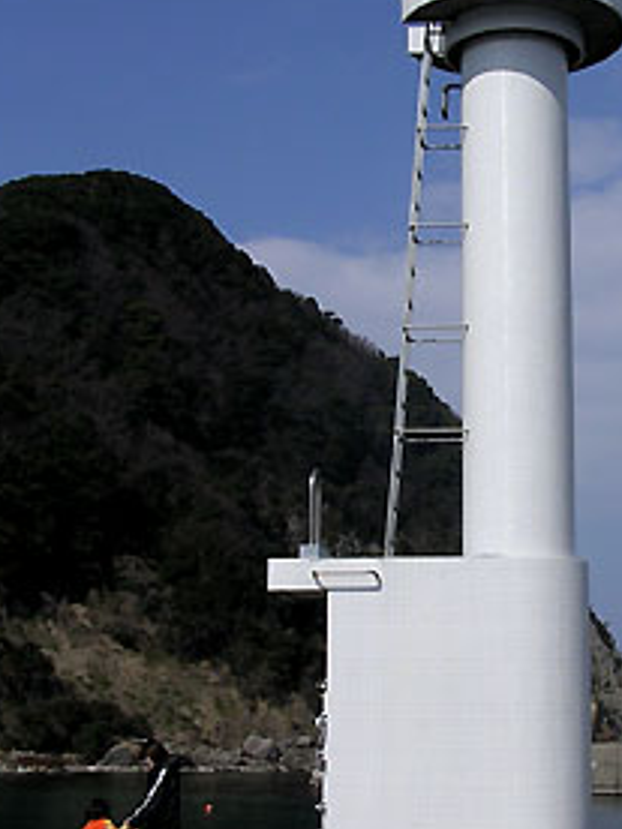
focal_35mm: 66
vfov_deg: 29.4
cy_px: 411
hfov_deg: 22.0
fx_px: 1581
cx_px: 496
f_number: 5.6
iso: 100
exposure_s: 1/652
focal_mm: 5.8
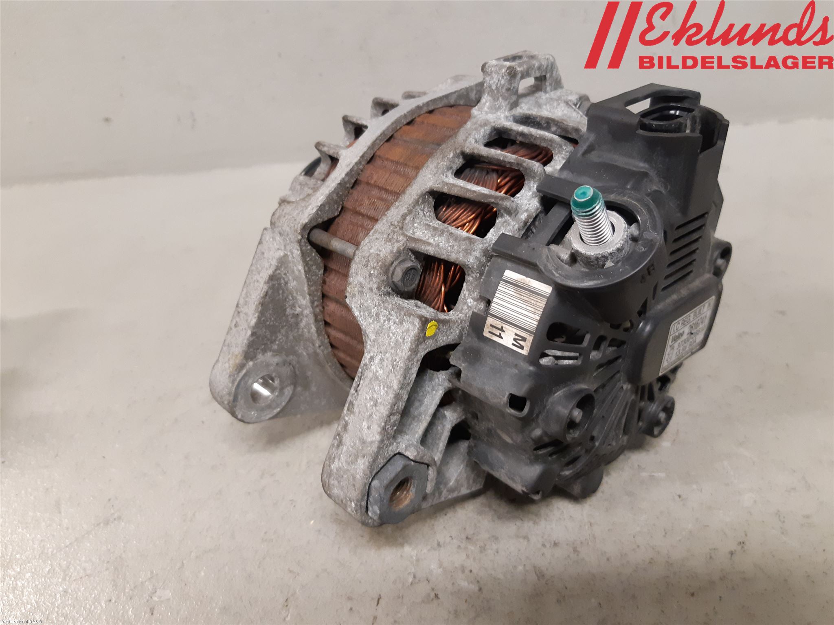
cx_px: 417
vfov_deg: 53.1
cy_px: 312
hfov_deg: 67.3
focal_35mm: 26
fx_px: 626
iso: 250
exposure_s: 1/50
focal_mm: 3.93
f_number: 1.7
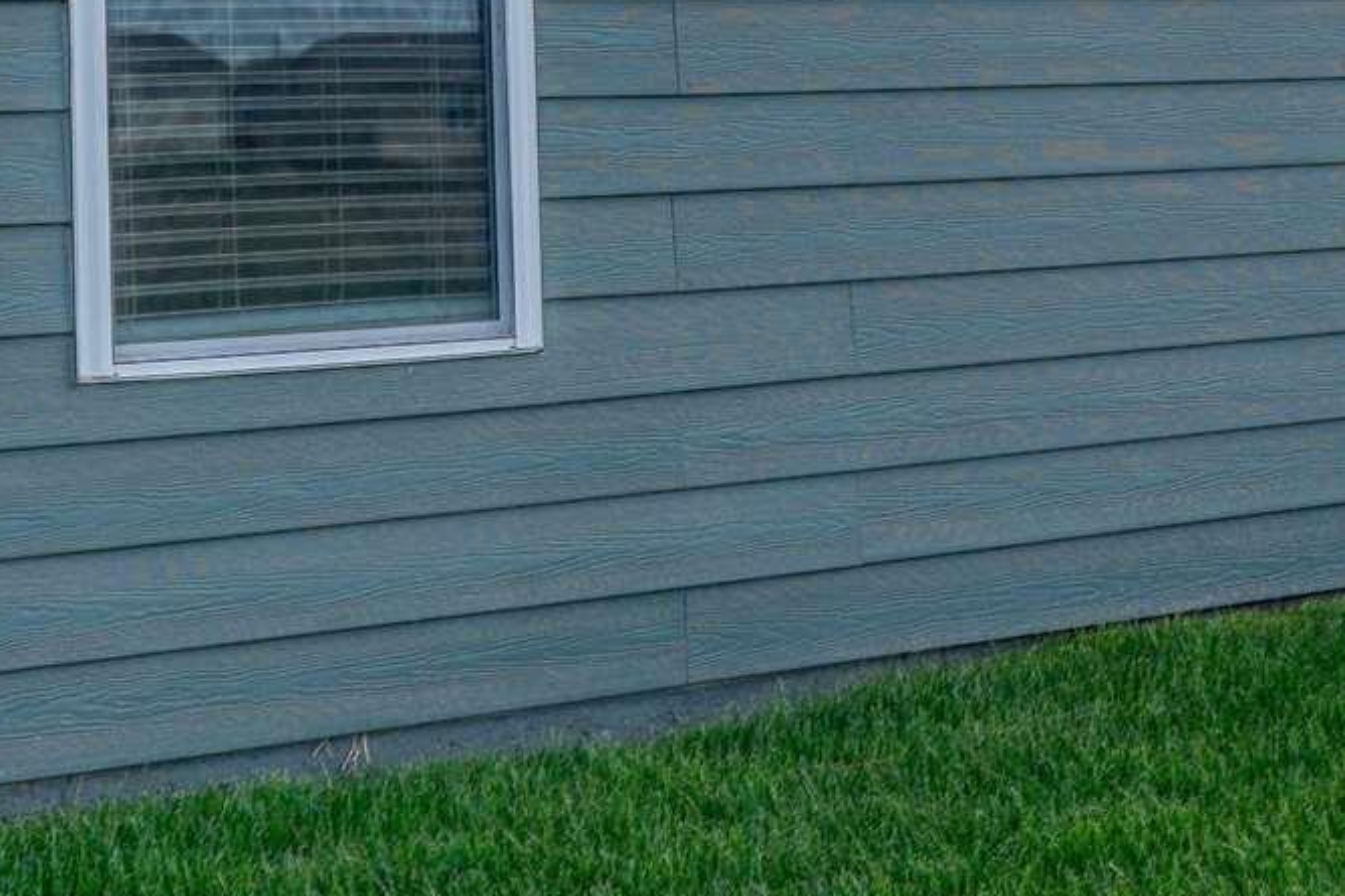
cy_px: -56
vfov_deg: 14.6
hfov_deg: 22.1
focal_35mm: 92
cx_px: 463
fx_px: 3436
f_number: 6.3
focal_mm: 20
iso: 100
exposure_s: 1/160
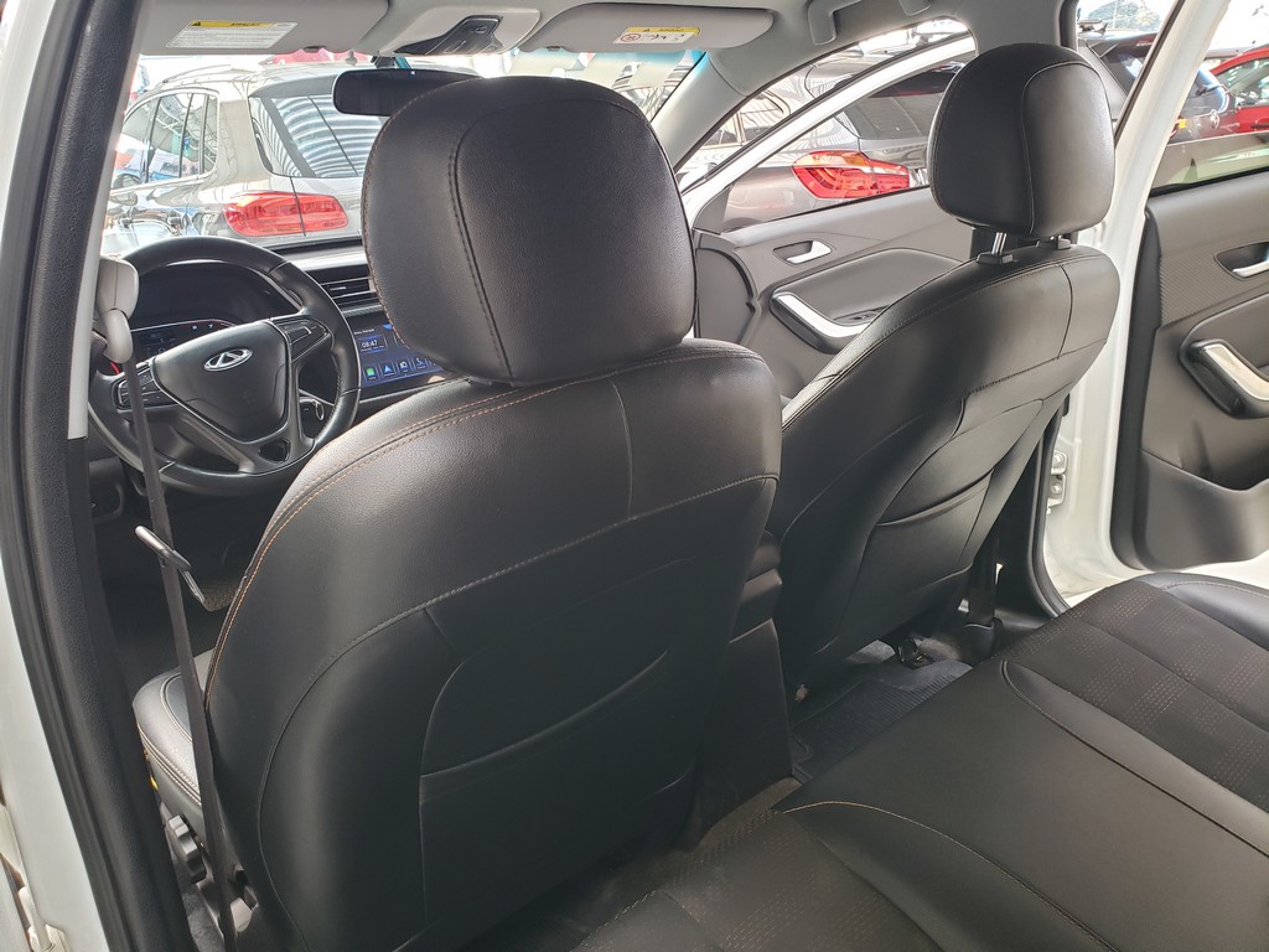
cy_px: 476
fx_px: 953
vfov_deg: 53.1
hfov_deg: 67.3
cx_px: 634
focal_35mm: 26
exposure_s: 1/60
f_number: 2.4
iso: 250
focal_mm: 4.3
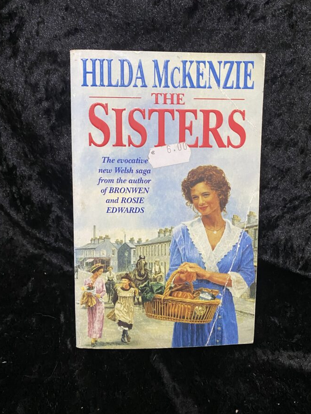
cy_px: 211
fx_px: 359
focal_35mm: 30
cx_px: 166
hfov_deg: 46.8
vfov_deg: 59.9
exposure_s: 1/33
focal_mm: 4.25
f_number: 1.8
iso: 500
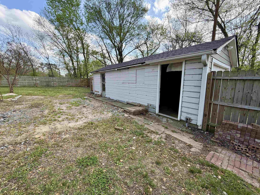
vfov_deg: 85.7
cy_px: 98
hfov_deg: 102.1
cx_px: 130
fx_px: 105
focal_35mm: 14
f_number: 2.2
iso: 50
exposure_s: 1/502
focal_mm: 2.22
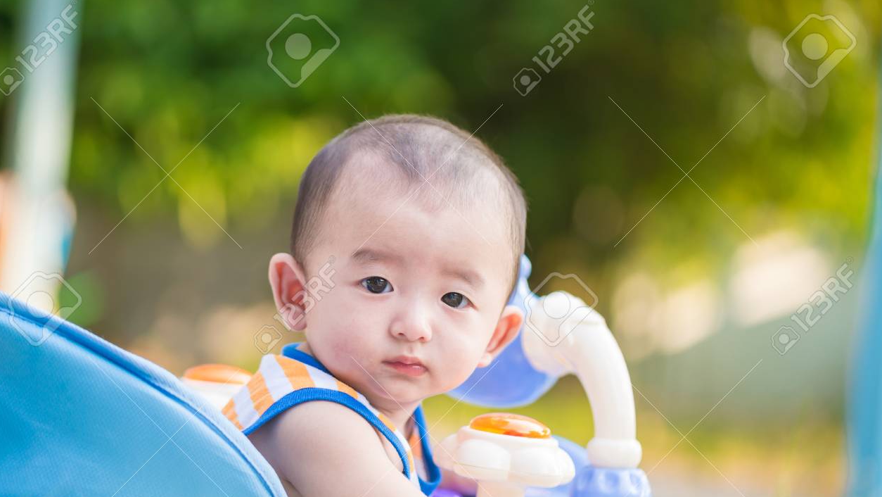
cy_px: 281
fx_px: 2667
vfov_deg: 10.6
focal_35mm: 114
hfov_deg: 18.8
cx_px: 426
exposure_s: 1/250
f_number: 3
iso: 200
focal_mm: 105
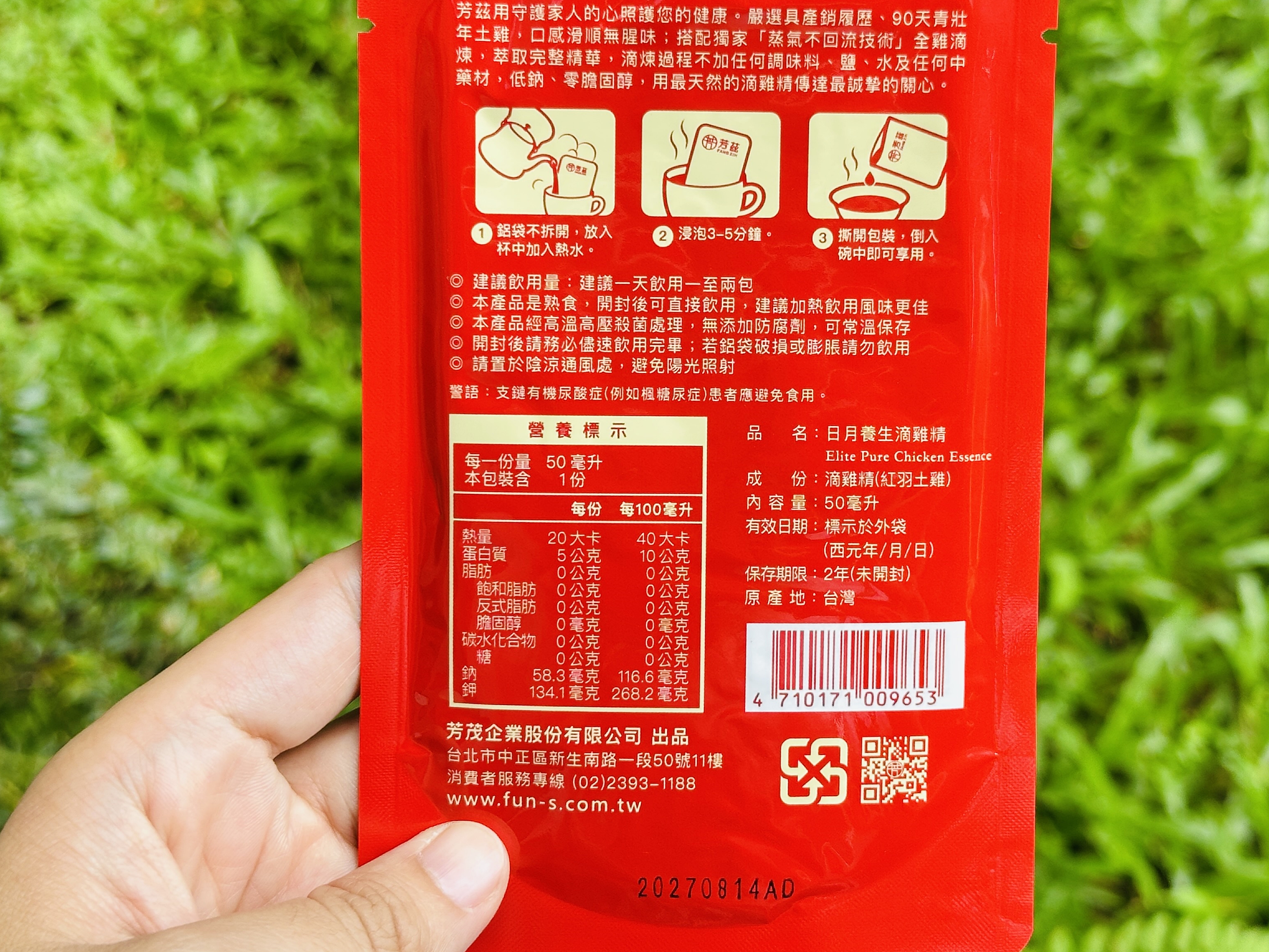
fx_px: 2310
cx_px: 712
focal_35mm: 63
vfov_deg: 23.3
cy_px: 410
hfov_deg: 30.7
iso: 50
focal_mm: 6.86
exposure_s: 1/149
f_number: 1.78
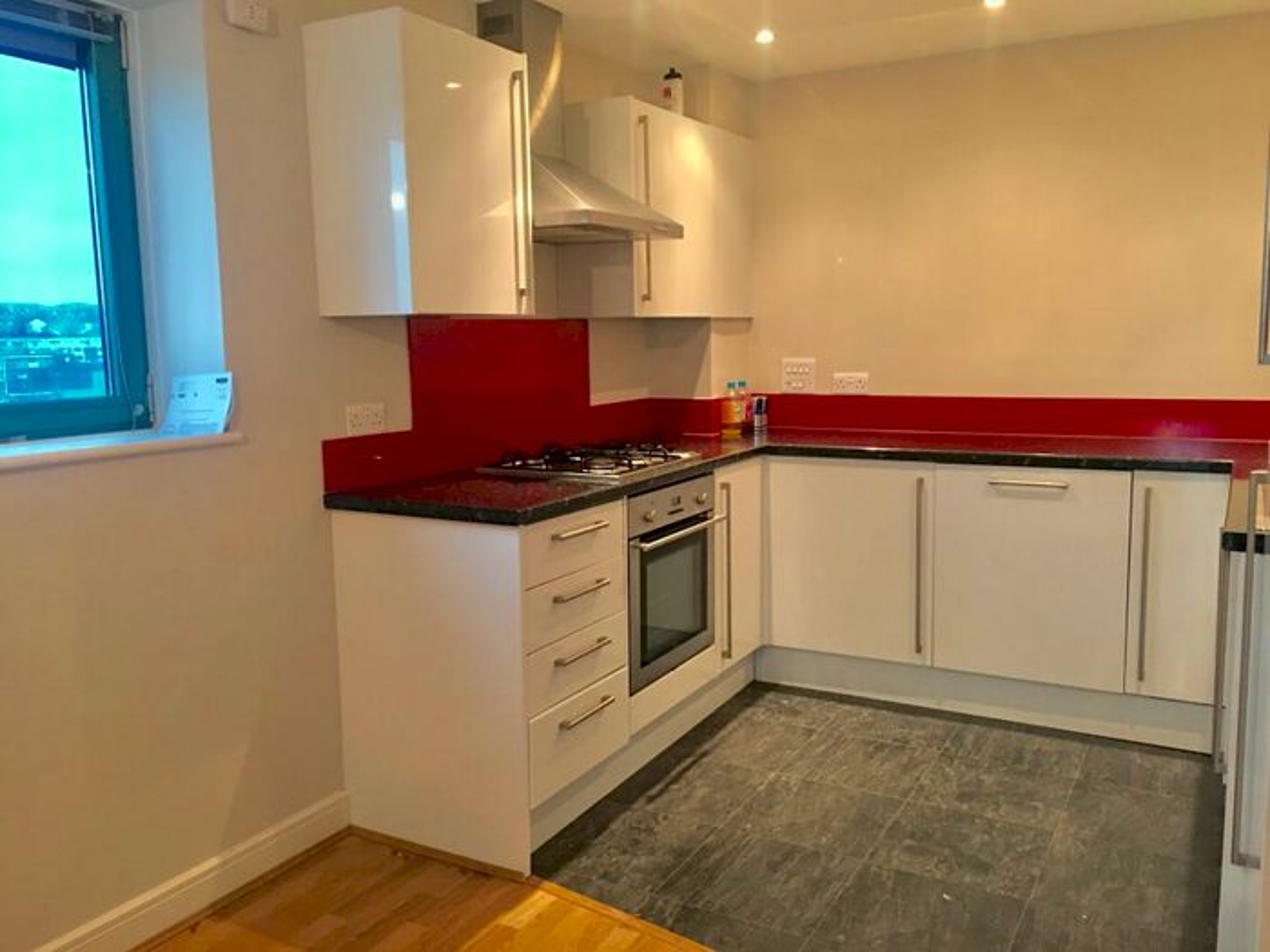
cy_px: 476
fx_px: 1064
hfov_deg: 61.7
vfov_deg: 48.2
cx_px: 635
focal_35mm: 29
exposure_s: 1/10
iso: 80
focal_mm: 4.15
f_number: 2.2
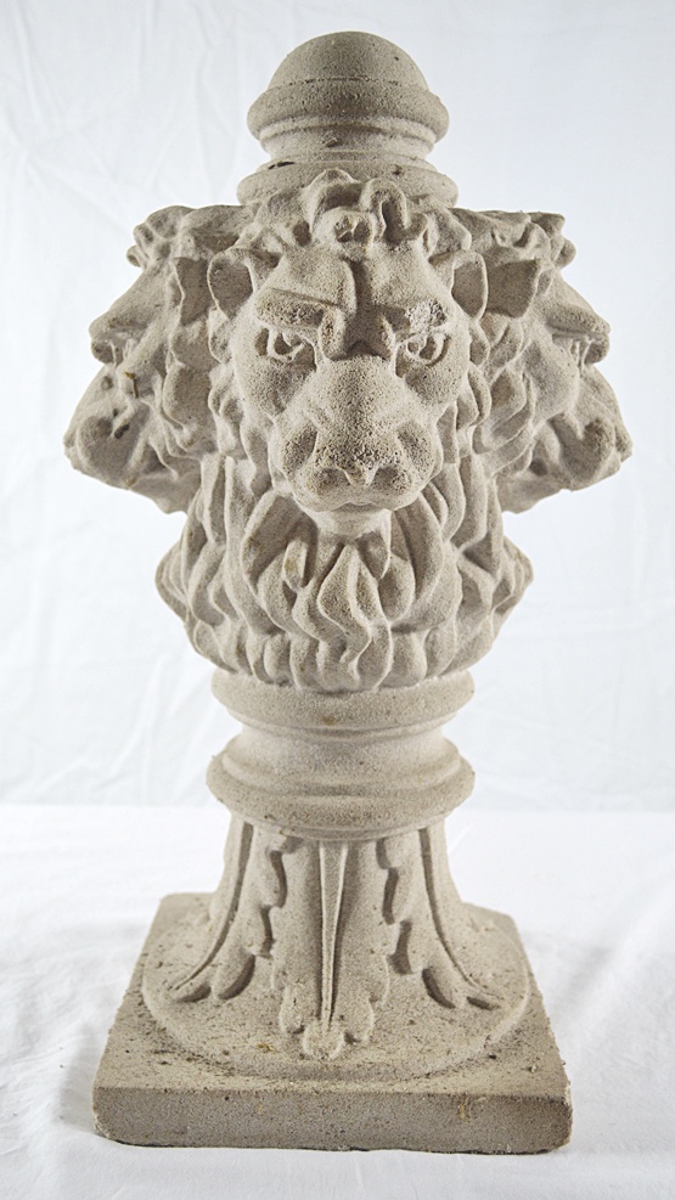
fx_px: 1114
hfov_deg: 33.7
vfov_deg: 56.6
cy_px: 604
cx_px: 336
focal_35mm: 35
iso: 400
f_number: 4.5
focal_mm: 22
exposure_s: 1/80
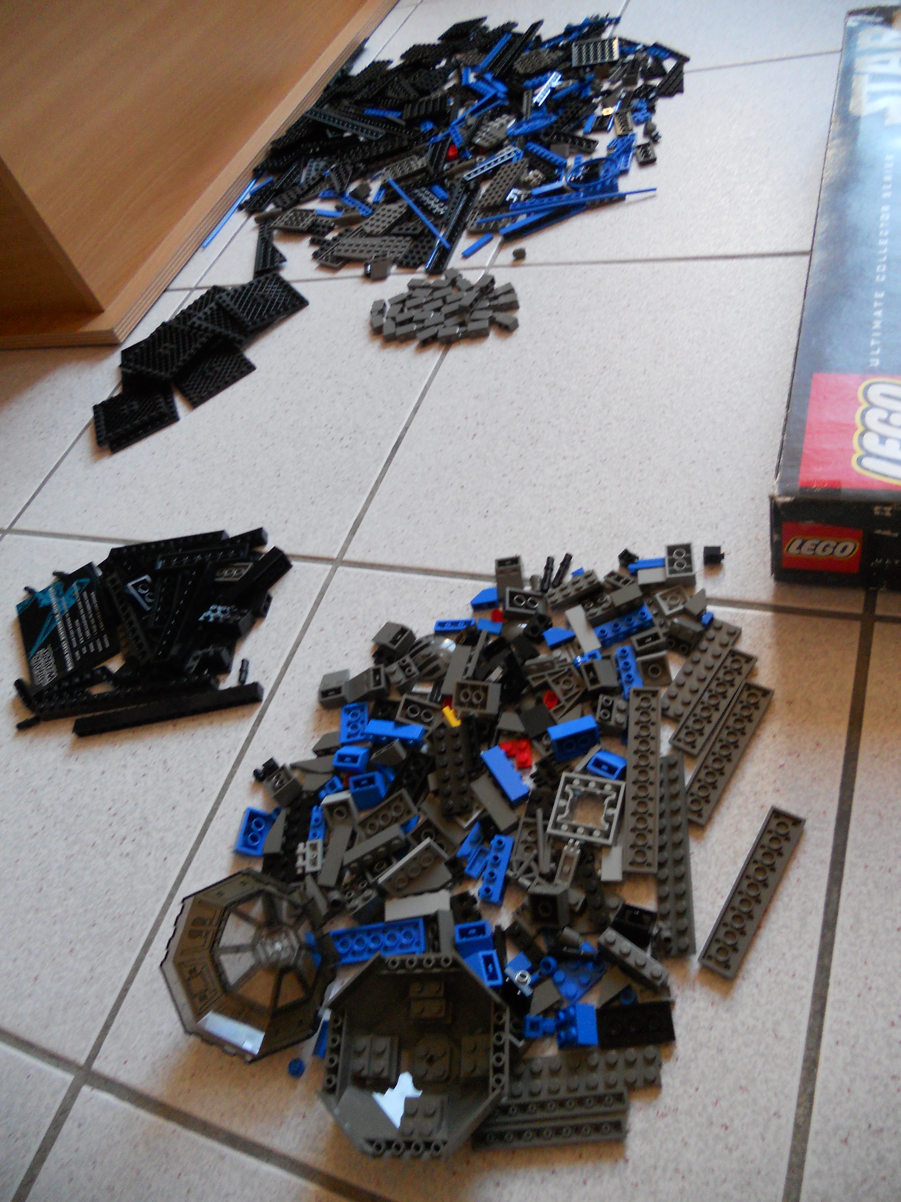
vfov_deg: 65.3
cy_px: 601
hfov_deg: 51.4
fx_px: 937
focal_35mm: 27
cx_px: 450
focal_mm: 4.9
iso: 250
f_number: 3.2
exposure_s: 1/30
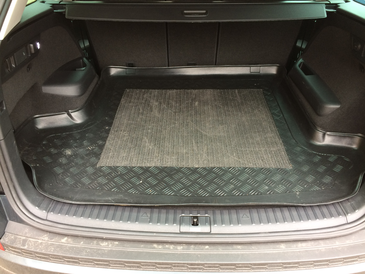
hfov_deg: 61.7
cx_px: 182
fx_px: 306
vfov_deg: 48.2
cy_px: 137
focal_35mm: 29
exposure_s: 1/33
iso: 32
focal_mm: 4.15
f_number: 2.2
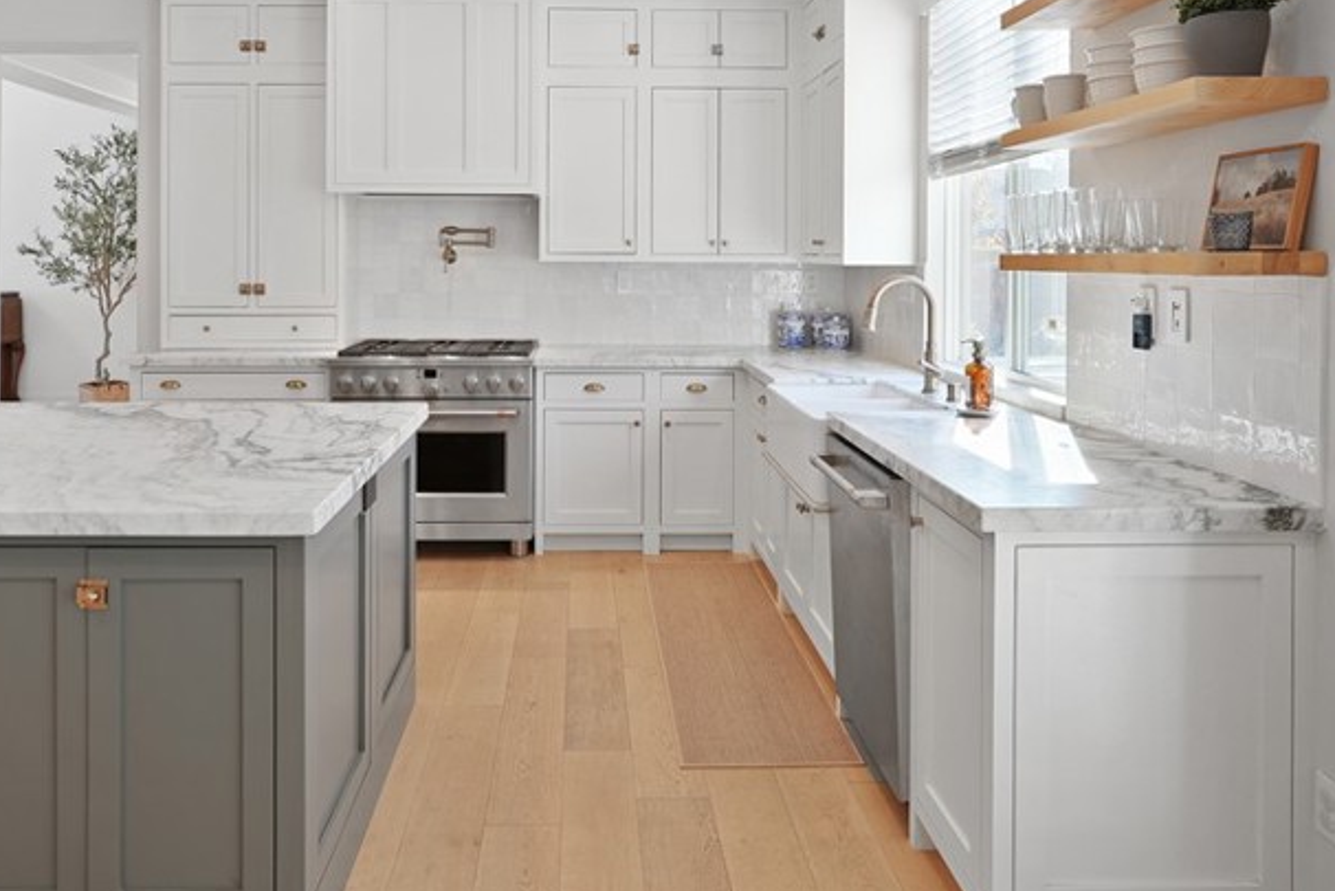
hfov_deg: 67.2
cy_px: 248
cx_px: 603
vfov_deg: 46.6
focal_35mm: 27
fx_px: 1001
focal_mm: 16
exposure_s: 1/15
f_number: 4
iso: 250
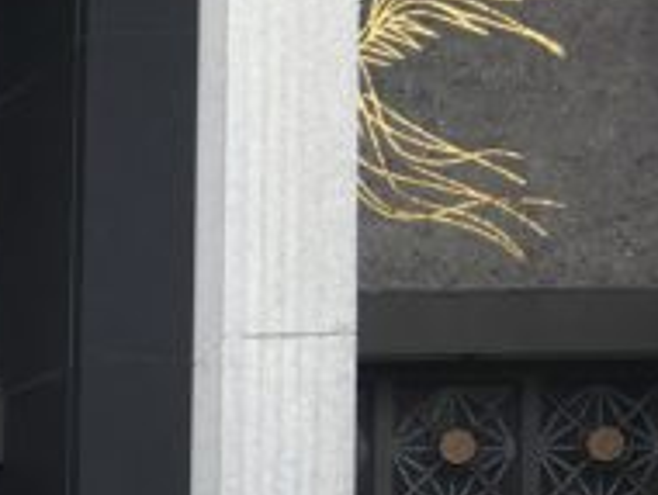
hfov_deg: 14.1
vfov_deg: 11.9
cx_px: -661
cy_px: 838
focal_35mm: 117
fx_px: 2227
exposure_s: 1/379
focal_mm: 4.15
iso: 25
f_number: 2.2
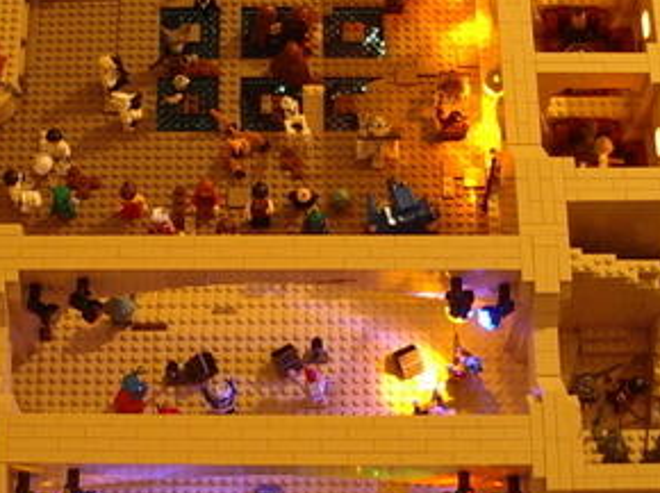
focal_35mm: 84
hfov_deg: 23.1
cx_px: 193
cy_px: 254
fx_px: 1600
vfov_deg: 17.5
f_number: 2.6
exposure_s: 1/4
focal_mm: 5.8
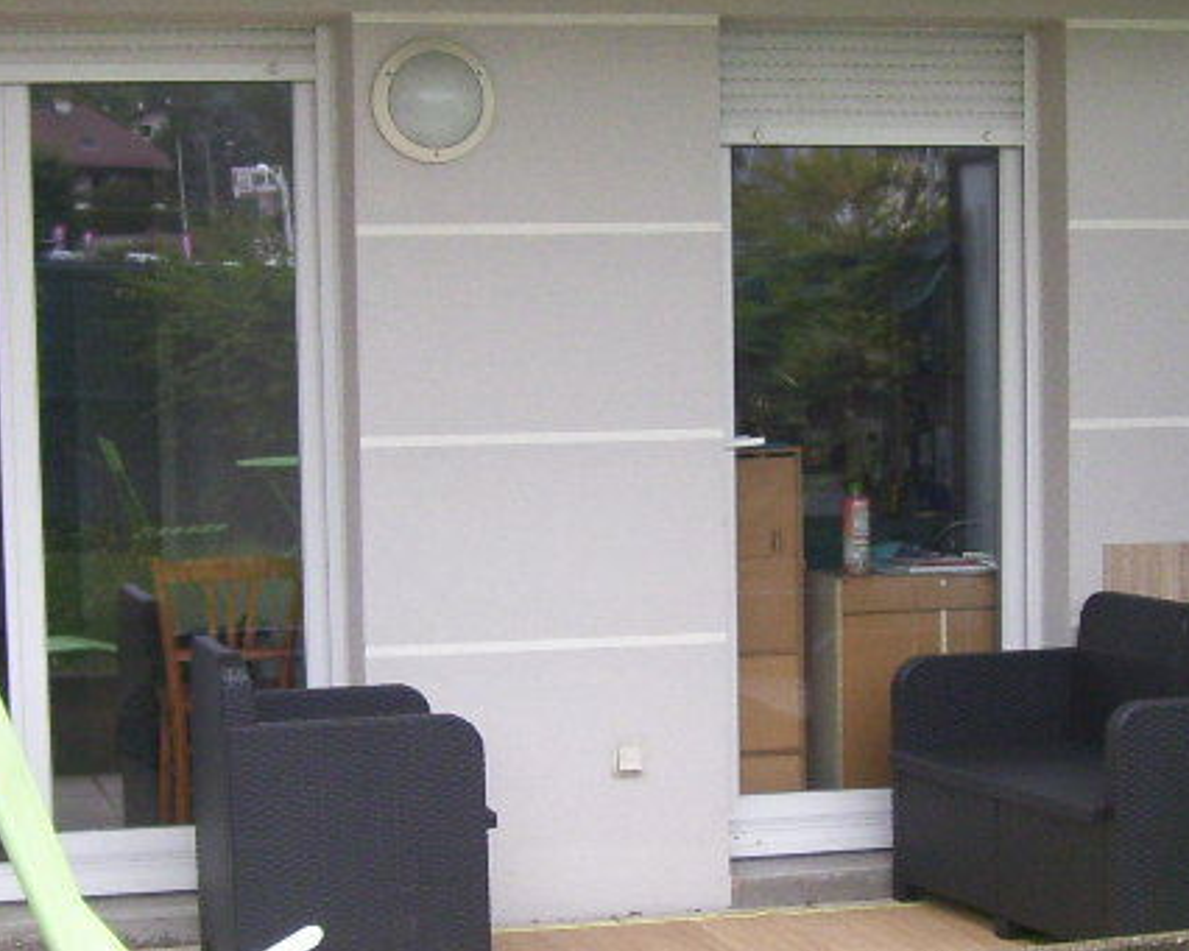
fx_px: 3485
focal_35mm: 99
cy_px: 689
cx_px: 754
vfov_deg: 15.5
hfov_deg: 19.3
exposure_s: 1/160
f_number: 2.7
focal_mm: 6
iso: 125
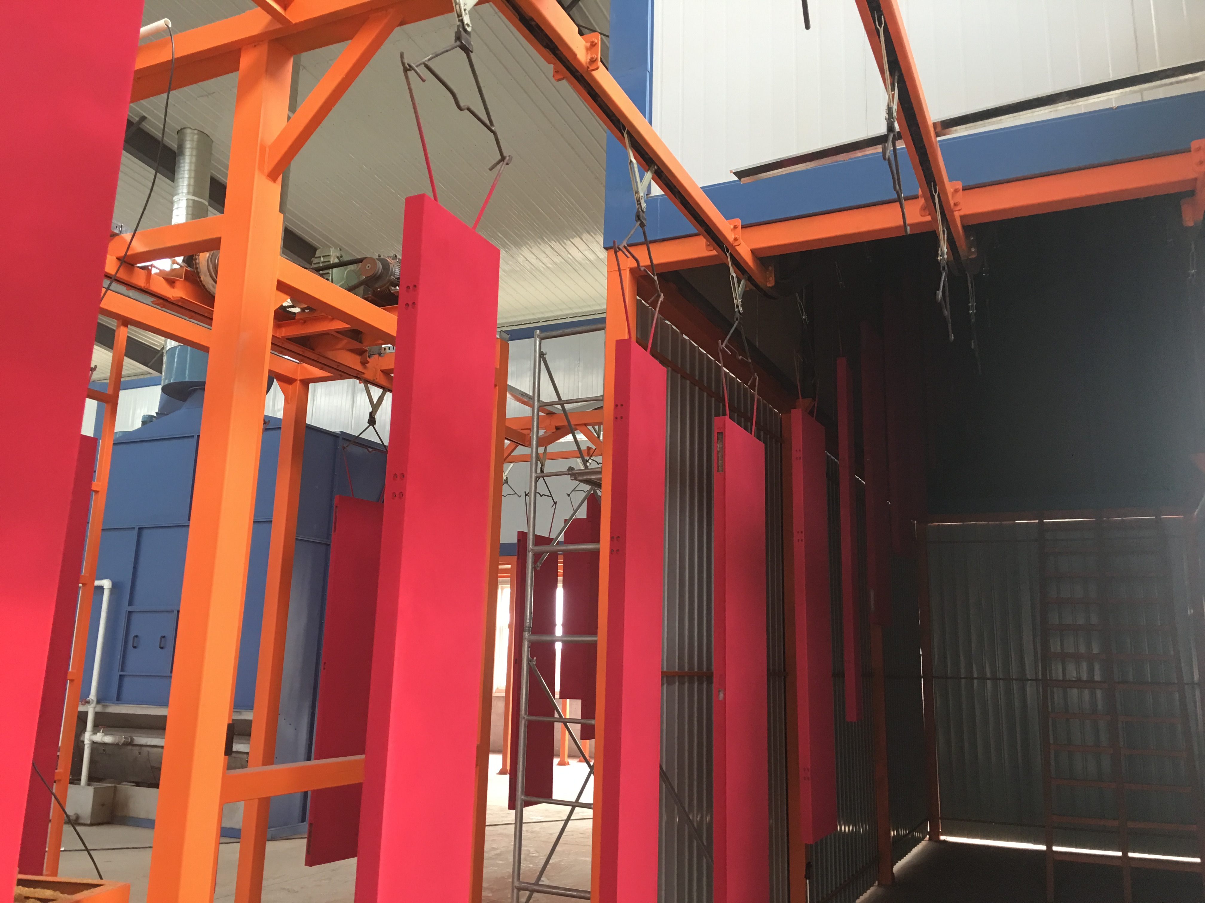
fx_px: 1010
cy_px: 452
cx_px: 602
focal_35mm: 29
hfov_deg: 61.7
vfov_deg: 48.2
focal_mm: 4.15
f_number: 2.2
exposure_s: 1/17
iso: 64
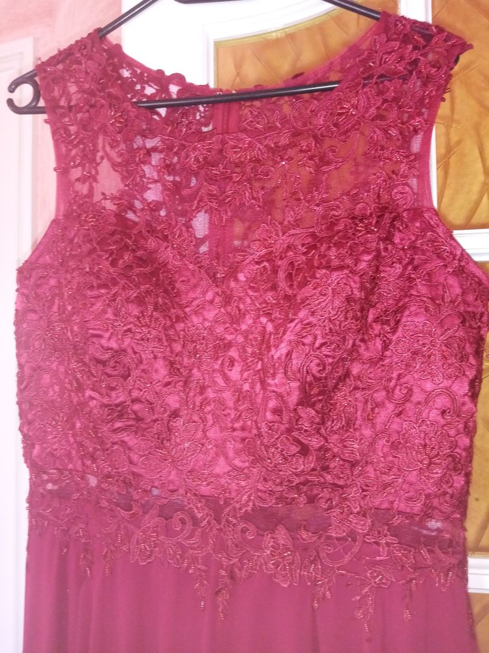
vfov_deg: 67.3
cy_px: 326
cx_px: 244
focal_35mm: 26
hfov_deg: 53.1
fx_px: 490
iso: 458
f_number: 1.8
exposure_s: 1/25
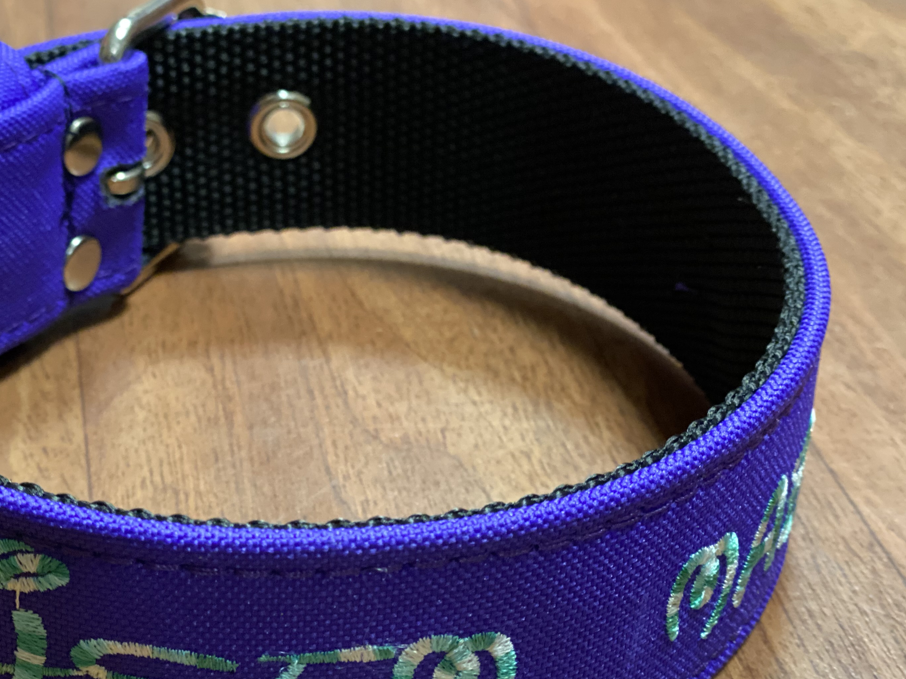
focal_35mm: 77
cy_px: 479
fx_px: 2015
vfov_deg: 19.0
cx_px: 281
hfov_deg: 25.2
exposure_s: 1/20
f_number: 2
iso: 400
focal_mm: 6
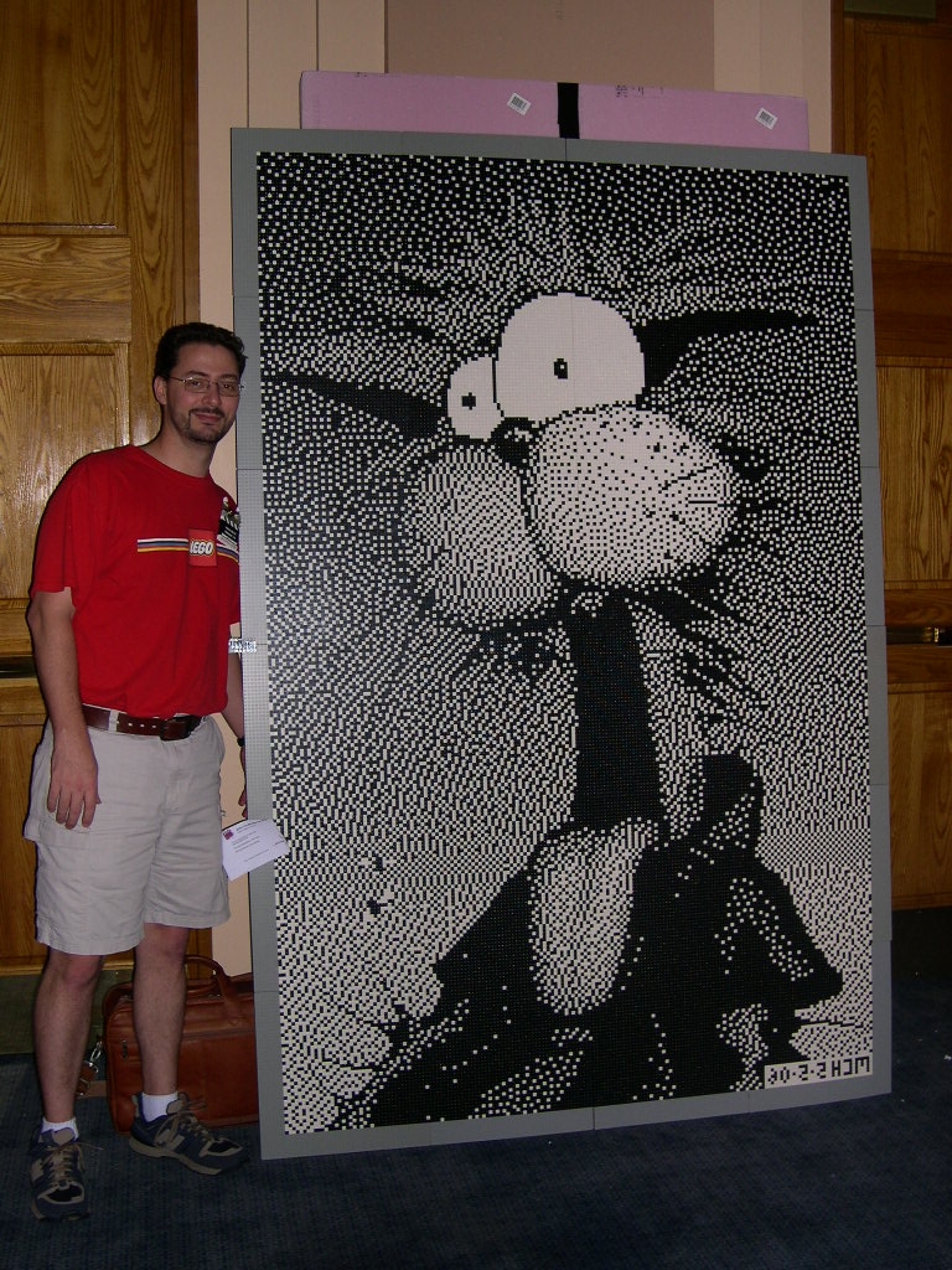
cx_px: 476
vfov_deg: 49.0
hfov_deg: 37.7
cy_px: 635
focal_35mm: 38
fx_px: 1393
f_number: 2.8
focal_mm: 8
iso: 121
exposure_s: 1/60
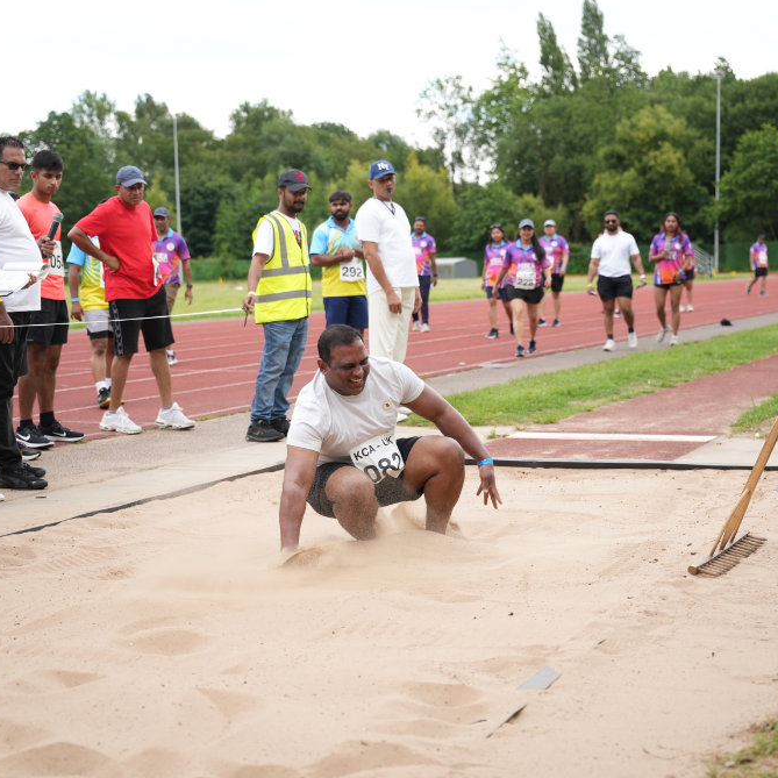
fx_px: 1564
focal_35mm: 62
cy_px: 392
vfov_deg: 27.9
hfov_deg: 27.9
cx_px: 395
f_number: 2.8
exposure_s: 1/1250
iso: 250
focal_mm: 47.4
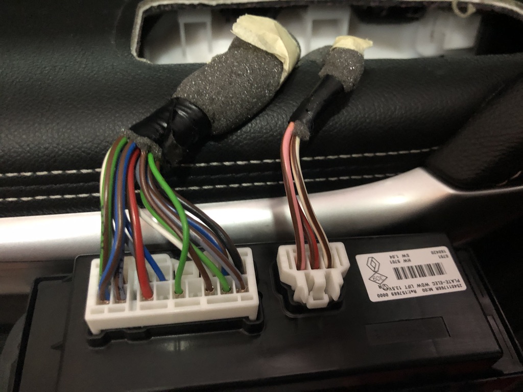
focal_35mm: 28
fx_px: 423
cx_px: 262
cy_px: 196
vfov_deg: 49.7
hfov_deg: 63.4
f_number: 1.8
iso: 100
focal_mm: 4
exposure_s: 1/4
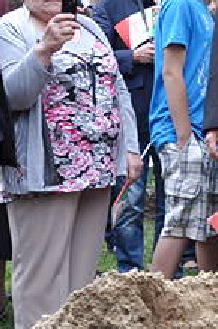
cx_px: 363
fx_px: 958
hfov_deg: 12.1
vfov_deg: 19.2
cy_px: 276
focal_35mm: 105
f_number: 7.1
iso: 1250
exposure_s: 1/320
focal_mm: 18
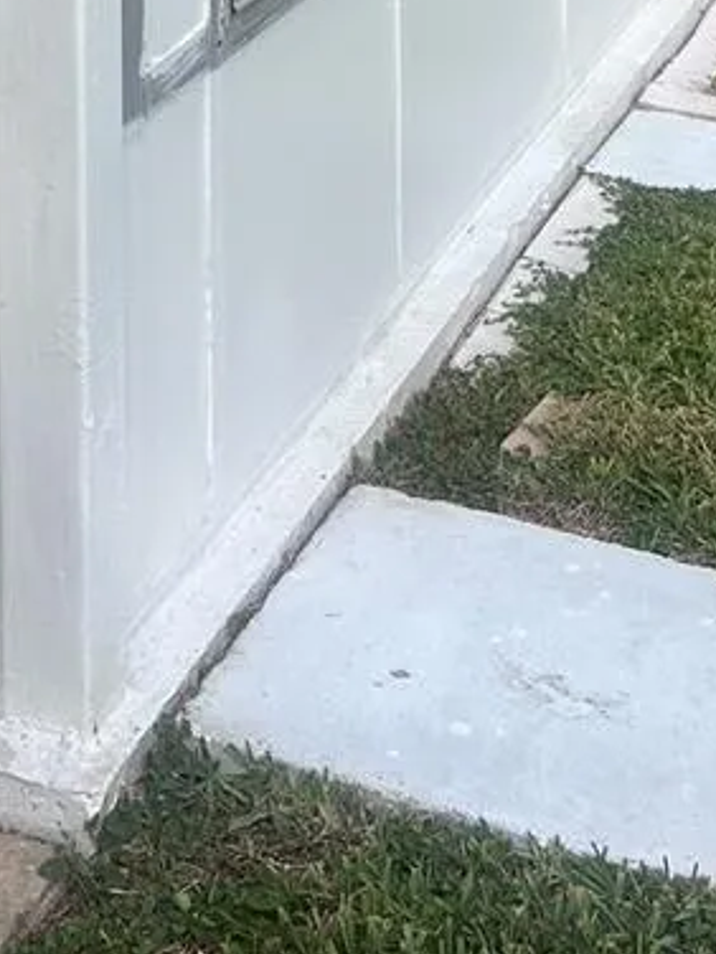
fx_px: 2289
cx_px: 168
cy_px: -528
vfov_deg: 19.9
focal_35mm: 83
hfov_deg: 17.7
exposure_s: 1/2008
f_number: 1.5
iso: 50
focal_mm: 5.7
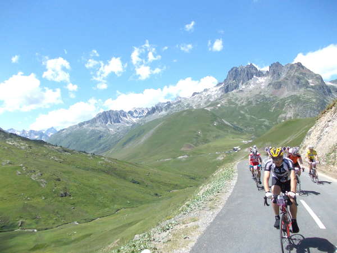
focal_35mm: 28
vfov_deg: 49.7
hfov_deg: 63.4
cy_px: 126
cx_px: 168
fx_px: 273
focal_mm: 4
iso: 80
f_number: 5.4
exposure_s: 1/320
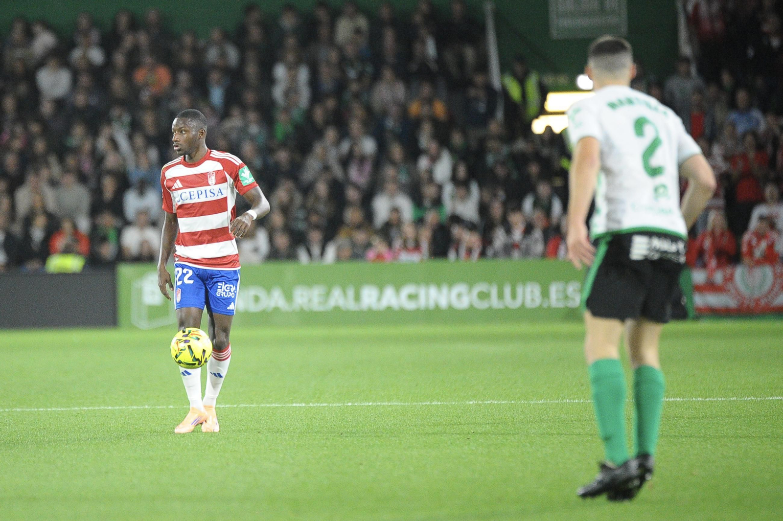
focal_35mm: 300
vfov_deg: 4.6
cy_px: 260
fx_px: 6521
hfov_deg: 6.9
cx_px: 392
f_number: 2.8
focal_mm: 300
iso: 8000
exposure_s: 1/2500
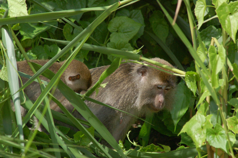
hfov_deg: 5.5
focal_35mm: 375
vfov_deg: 3.7
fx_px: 2477
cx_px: 119
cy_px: 79
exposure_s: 1/500
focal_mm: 250
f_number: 11
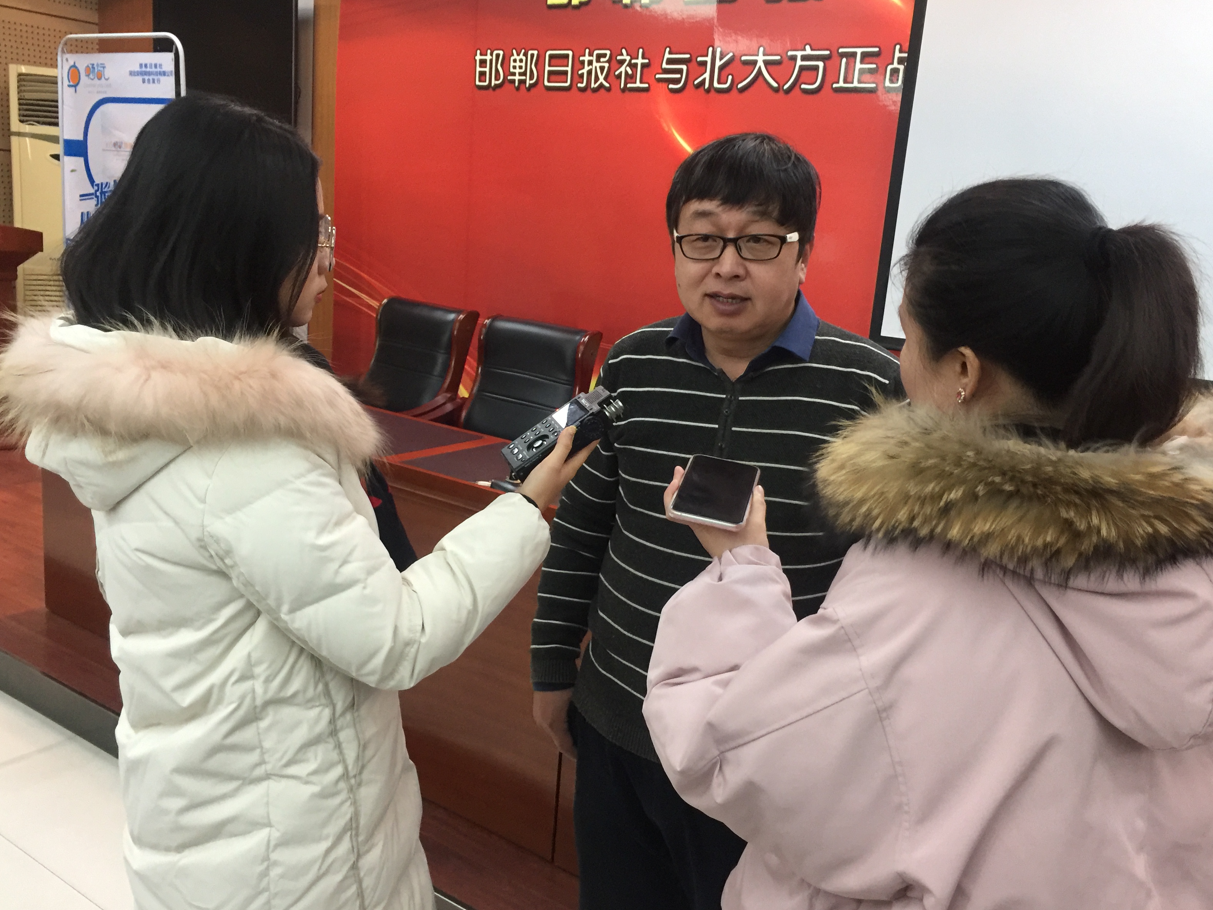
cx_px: 609
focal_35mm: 30
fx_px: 1051
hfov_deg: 60.0
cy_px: 452
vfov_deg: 46.8
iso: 125
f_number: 2.2
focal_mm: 4.15
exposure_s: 1/17
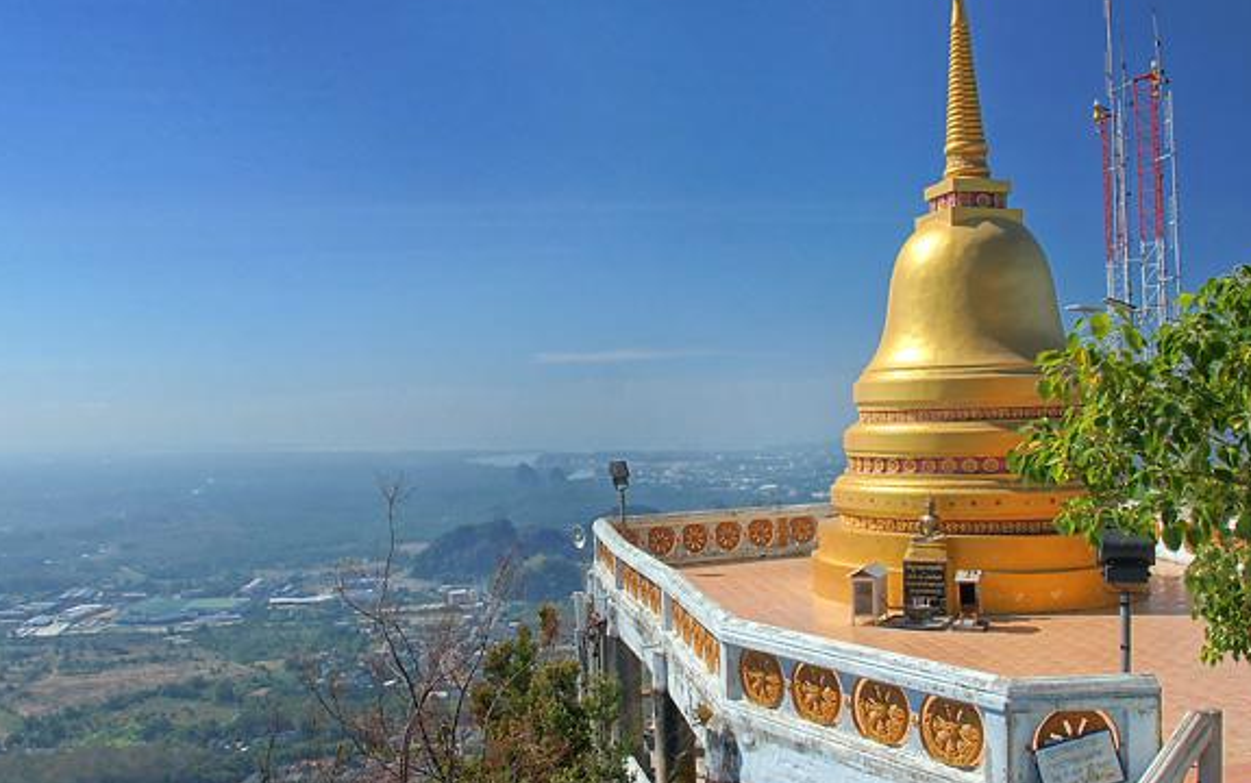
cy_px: 406
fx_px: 1160
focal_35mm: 34
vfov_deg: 37.3
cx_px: 616
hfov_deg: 56.7
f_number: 9
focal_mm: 16
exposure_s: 1/250
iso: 200
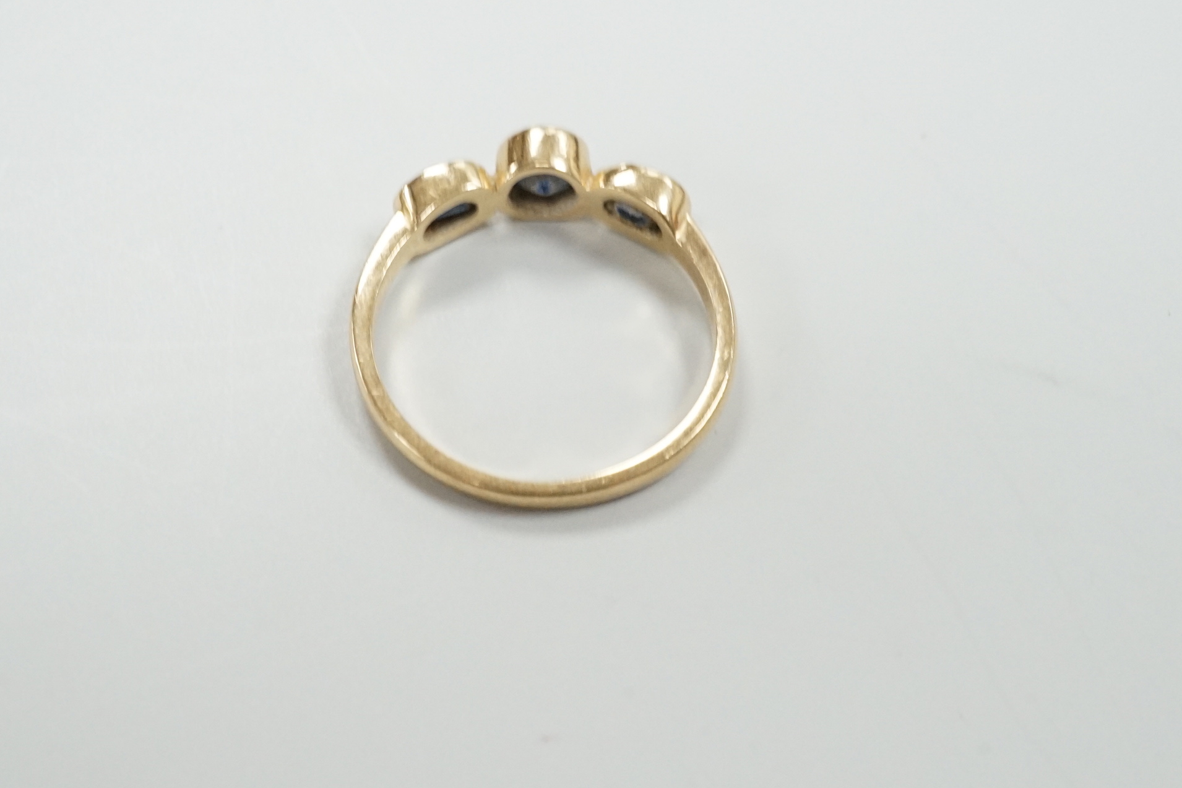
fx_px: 1740
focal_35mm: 53
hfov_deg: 37.5
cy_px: 369
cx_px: 582
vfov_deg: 25.5
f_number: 22
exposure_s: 1/60
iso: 4000
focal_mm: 30
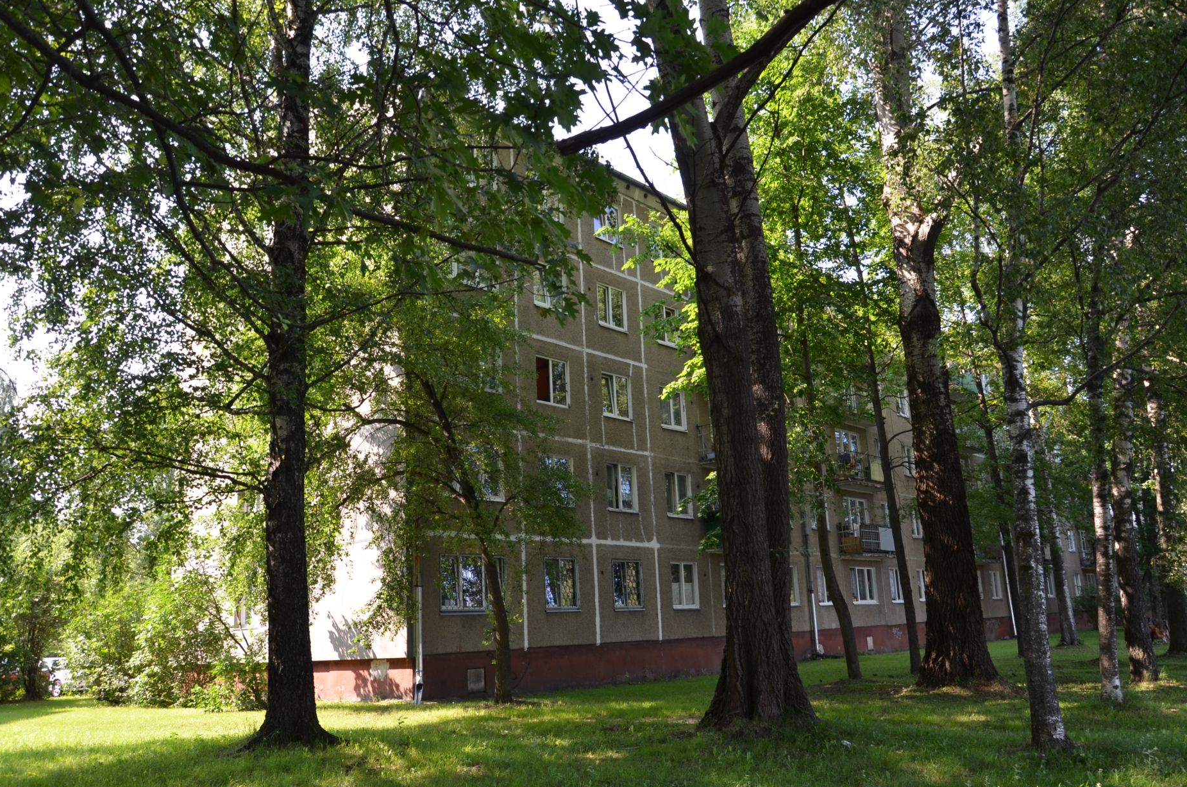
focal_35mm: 28
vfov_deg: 46.2
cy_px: 403
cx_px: 602
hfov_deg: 65.6
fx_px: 922
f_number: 5.6
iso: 200
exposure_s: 1/125
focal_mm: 18
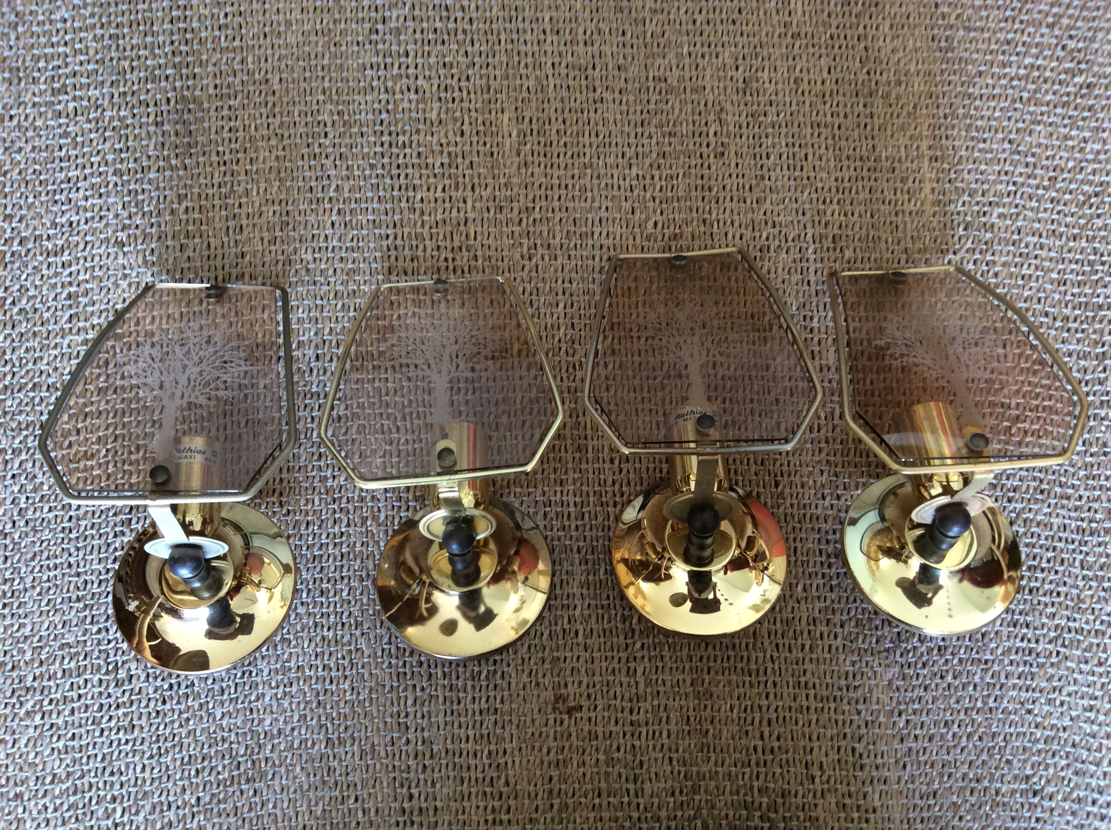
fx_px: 1026
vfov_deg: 44.1
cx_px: 556
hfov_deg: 56.9
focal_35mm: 32
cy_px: 415
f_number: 2.4
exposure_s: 1/25
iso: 125
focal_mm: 3.3
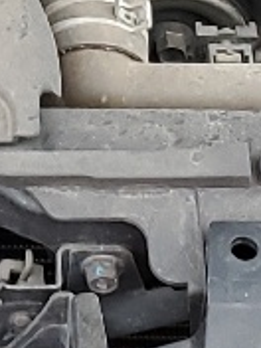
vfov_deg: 8.1
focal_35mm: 237
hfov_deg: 6.3
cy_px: -210
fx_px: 2383
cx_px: 16
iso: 59
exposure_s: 1/60.2
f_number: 1.5
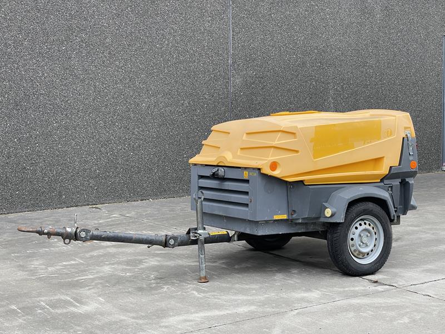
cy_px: 167
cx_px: 222
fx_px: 823
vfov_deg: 22.9
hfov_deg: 30.3
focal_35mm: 64
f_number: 2.2
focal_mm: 7.5
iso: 20
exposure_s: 1/143
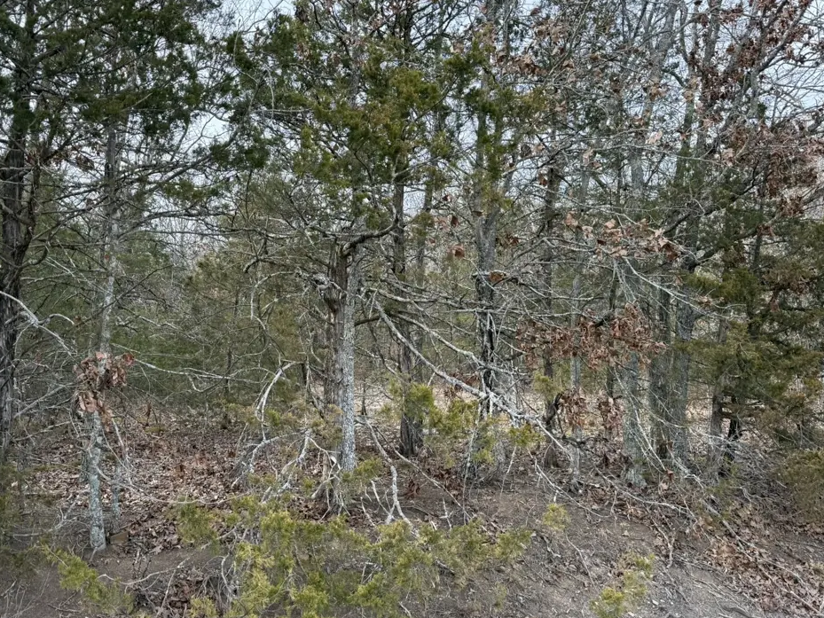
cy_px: 293
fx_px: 738
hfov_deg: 58.2
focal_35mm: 31
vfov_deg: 45.4
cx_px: 365
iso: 100
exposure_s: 1/943
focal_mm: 6.76
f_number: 1.78
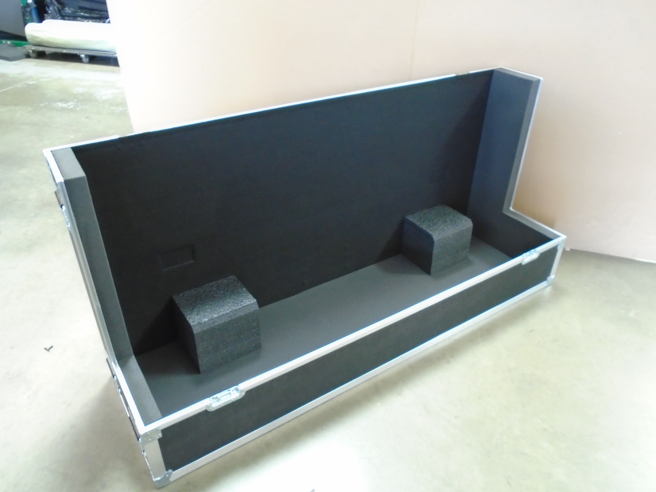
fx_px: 493
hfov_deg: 67.3
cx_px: 328
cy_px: 246
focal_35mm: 26
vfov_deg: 53.1
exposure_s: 1/13
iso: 400
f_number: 3.2
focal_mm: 4.6
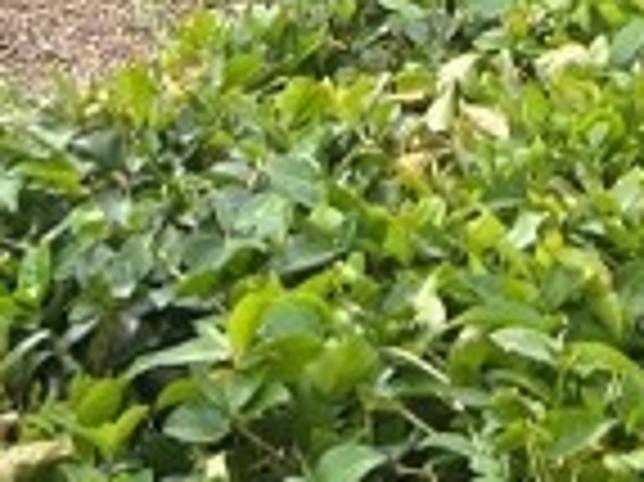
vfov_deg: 7.1
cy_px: -987
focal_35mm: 186
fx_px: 3457
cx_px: 635
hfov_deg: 10.6
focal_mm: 5.7
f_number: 1.5
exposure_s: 1/389
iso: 50
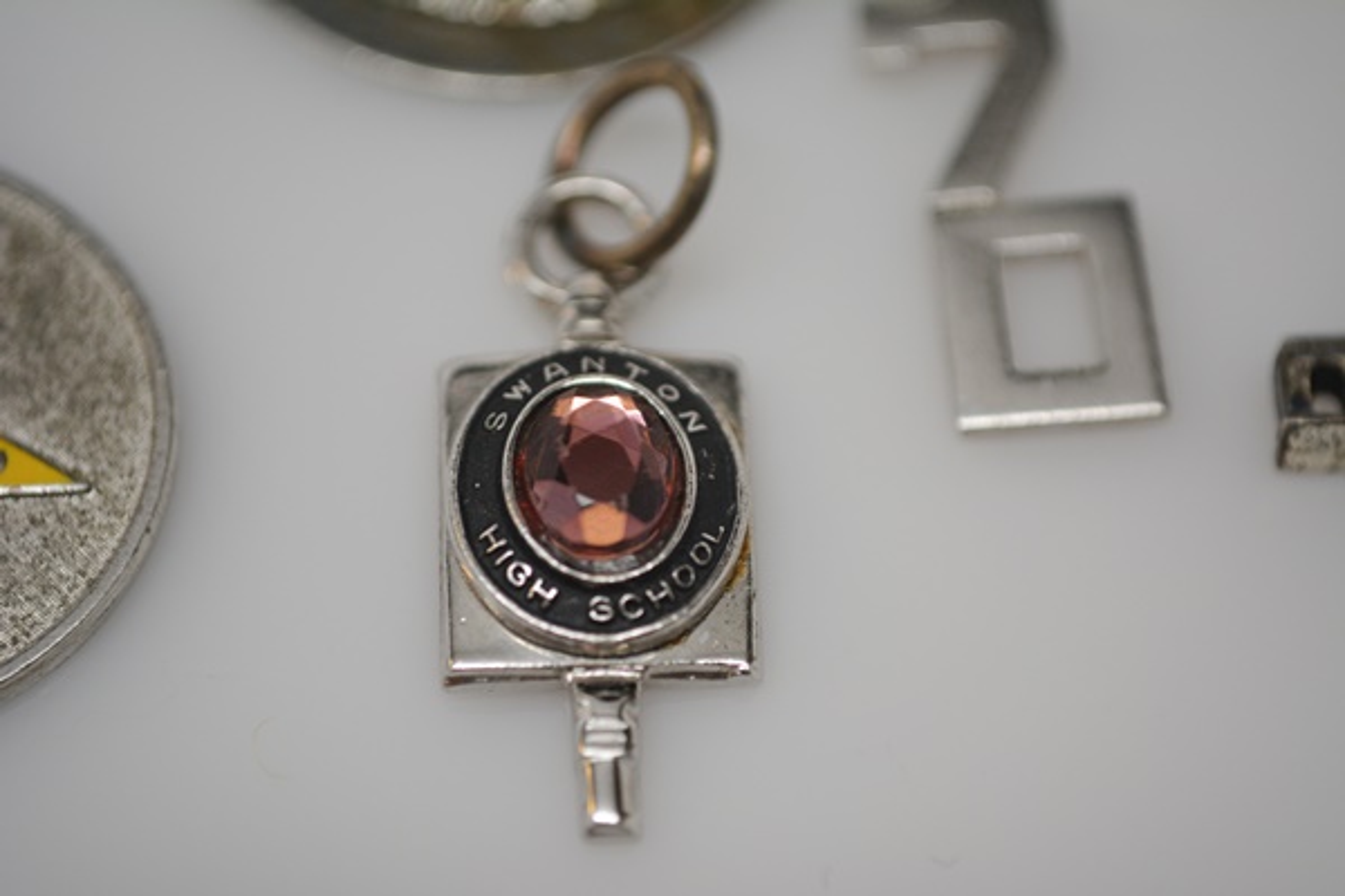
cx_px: 672
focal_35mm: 82
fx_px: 3082
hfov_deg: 24.6
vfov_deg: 16.6
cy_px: 448
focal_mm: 55
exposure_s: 1/100
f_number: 5.6
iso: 400
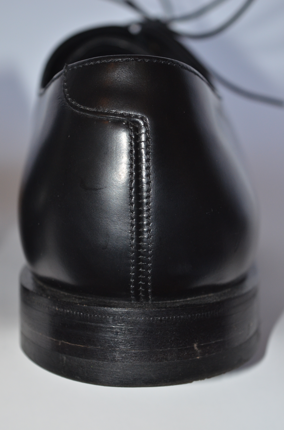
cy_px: 215
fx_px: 856
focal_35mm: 72
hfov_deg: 18.8
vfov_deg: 28.1
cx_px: 142
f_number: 5.3
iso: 800
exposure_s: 1/60
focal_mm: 48
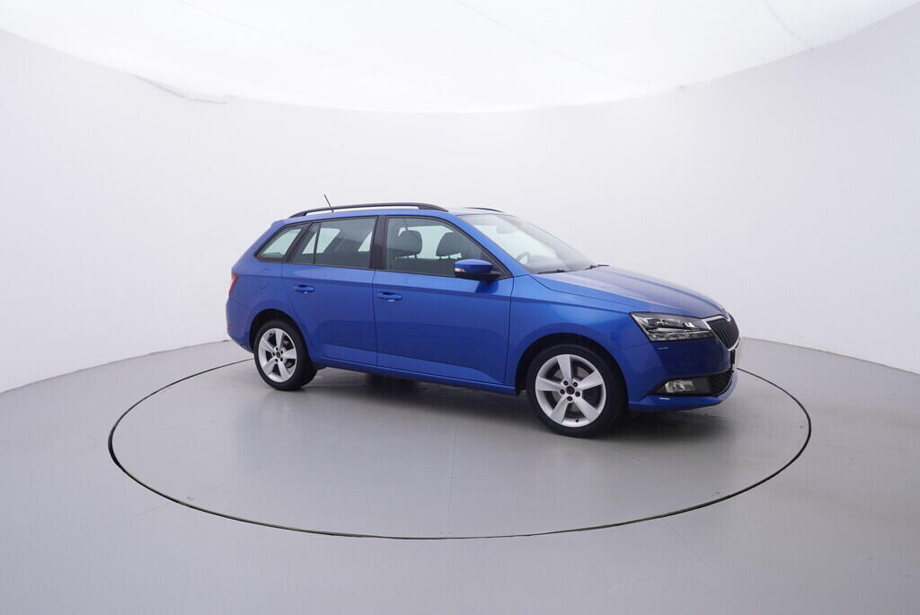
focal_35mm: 22
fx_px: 575
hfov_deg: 77.3
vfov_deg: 56.2
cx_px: 460
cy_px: 308
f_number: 5
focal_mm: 15
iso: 200
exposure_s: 1/80
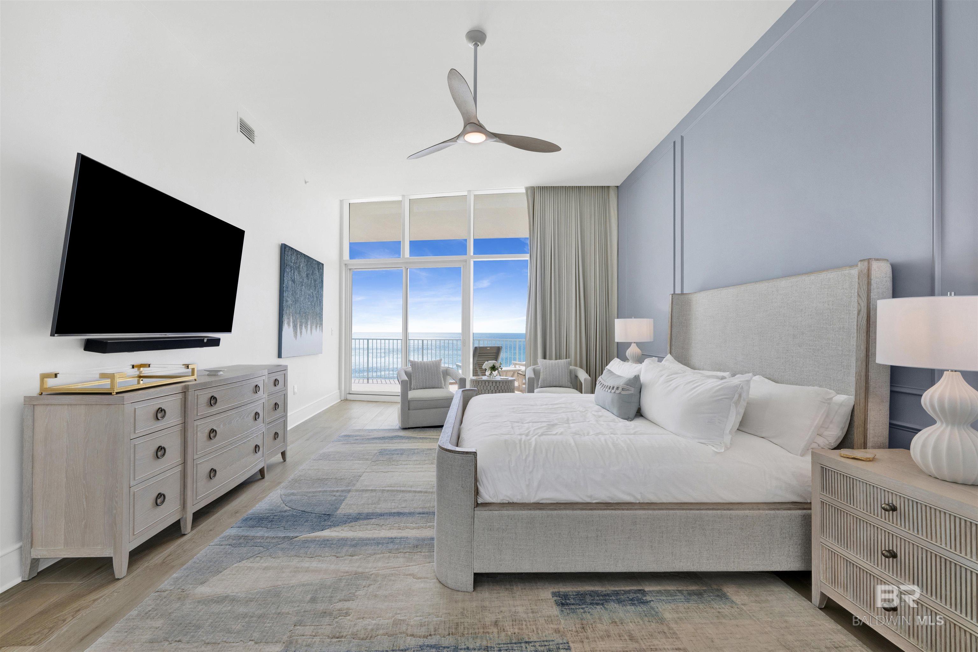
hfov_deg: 100.4
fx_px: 407
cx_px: 489
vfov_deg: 77.3
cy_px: 326
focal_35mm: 15
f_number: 11
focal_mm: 15
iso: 400
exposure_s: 1/60
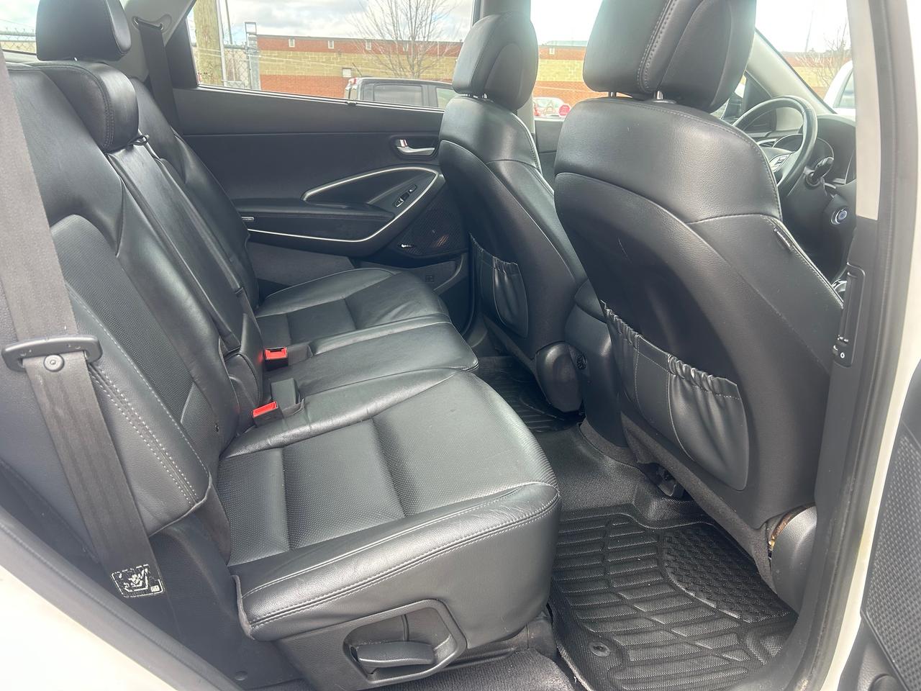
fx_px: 692
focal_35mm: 26
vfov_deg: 53.1
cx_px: 460
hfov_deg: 67.3
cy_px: 346
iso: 50
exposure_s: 1/121
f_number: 1.5
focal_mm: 5.7
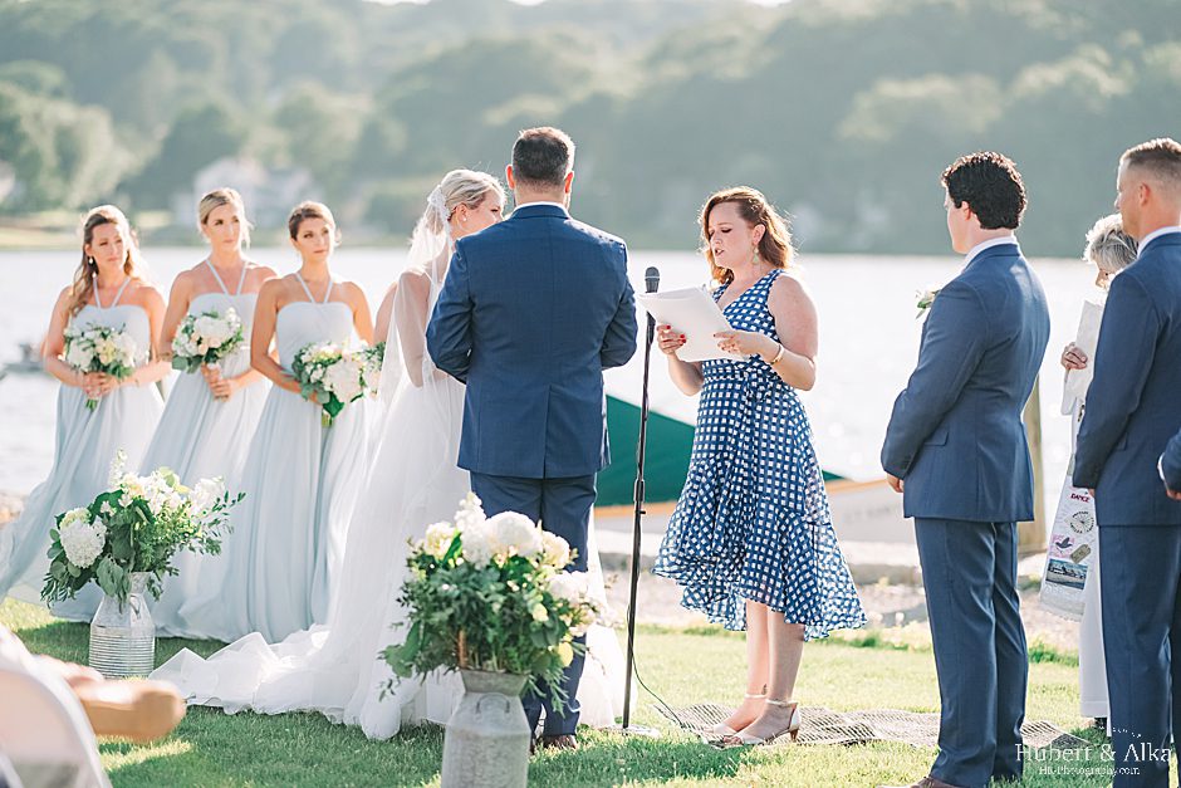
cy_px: 394
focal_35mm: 105
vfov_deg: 13.0
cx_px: 590
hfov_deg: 19.5
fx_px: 3445
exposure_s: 1/5000
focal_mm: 105
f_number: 1.8
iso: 250
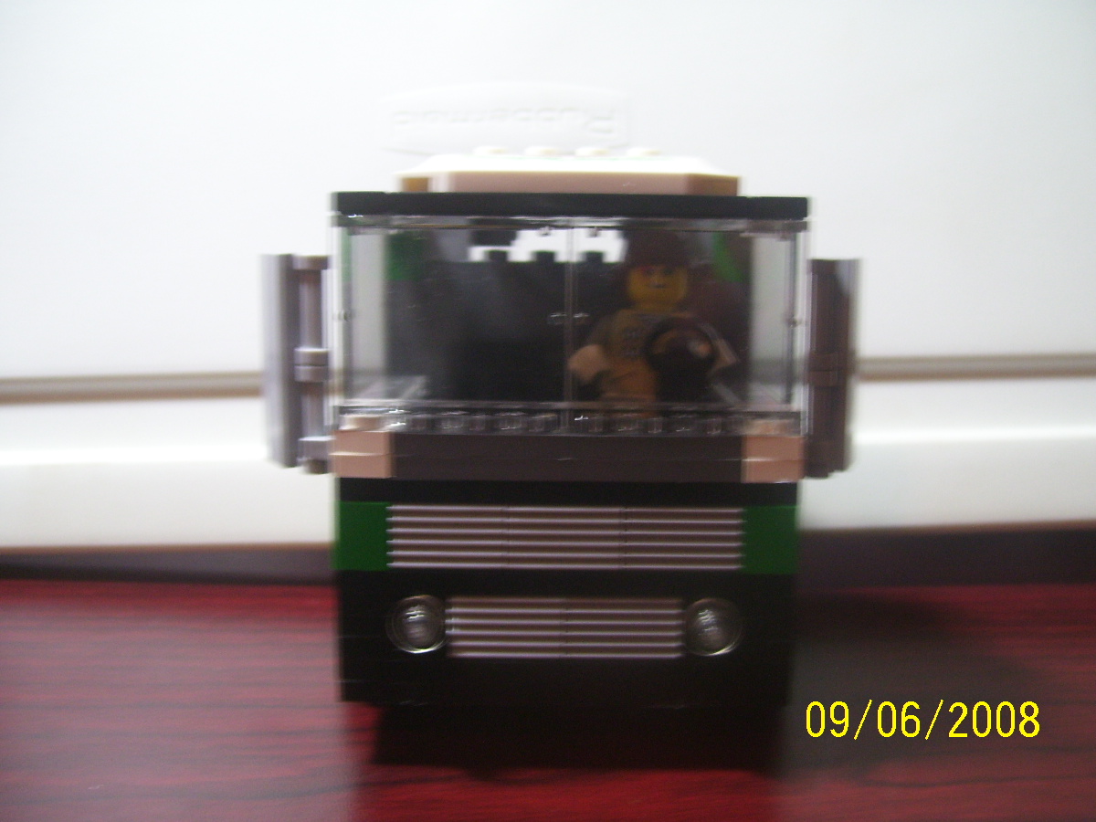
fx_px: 1171
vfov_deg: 38.7
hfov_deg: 50.1
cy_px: 411
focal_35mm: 37
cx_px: 548
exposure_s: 1/8
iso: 160
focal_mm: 6
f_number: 2.7
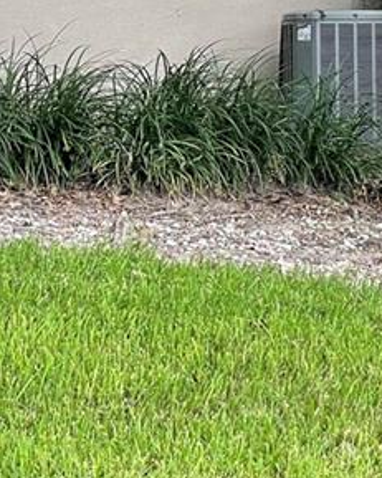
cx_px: 213
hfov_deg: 7.3
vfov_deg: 8.8
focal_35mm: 211
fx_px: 2983
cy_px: -400
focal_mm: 6
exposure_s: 1/122
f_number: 2
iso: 40
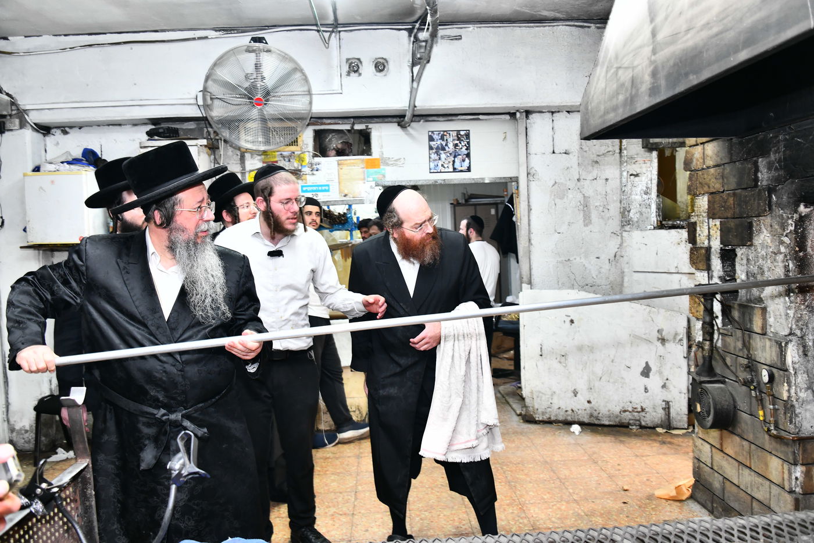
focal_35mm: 28
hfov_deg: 65.5
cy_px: 272
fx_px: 633
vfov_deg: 46.4
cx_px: 407
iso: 1600
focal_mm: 28
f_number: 5
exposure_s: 1/100
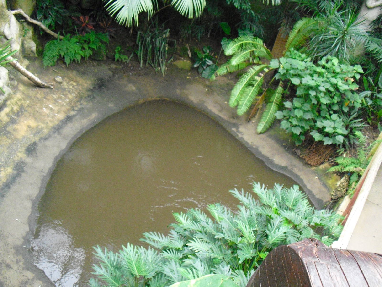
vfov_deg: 39.7
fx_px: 397
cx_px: 191
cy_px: 144
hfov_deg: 51.4
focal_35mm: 36
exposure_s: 1/100
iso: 800
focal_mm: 6.3
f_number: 3.1
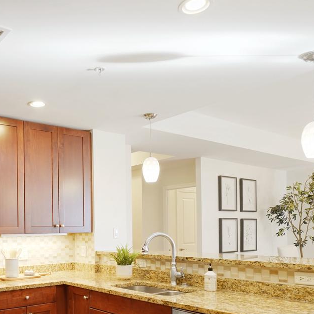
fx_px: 339
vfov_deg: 48.1
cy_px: 229
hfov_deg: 46.8
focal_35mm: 33
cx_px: 57
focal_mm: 17
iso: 1250
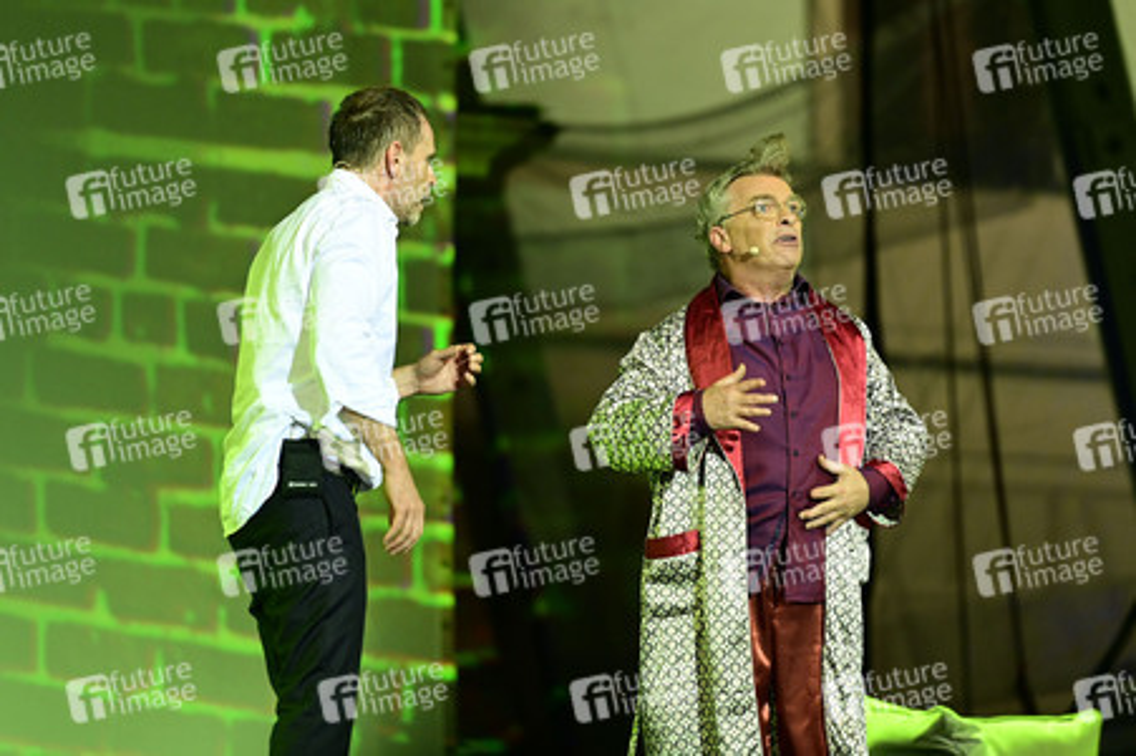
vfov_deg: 6.9
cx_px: 568
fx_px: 6306
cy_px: 378
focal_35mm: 200
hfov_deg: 10.3
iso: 3200
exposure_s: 1/400
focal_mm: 200
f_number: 3.2
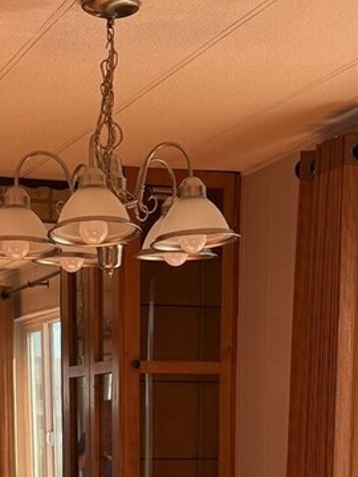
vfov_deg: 18.6
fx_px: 1324
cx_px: 133
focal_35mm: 96
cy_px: 665
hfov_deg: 15.4
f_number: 1.78
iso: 100
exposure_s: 1/722
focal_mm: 6.76
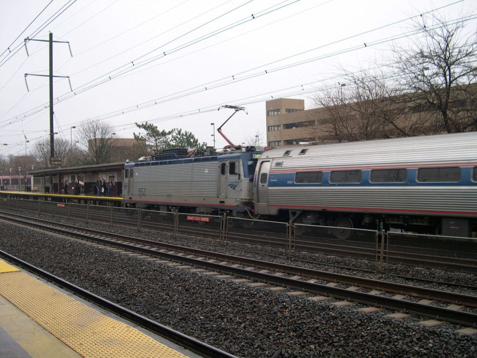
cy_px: 179
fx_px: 524
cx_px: 238
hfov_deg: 49.0
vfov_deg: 37.7
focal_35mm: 38
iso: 100
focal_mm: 8
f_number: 2.8
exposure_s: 1/118
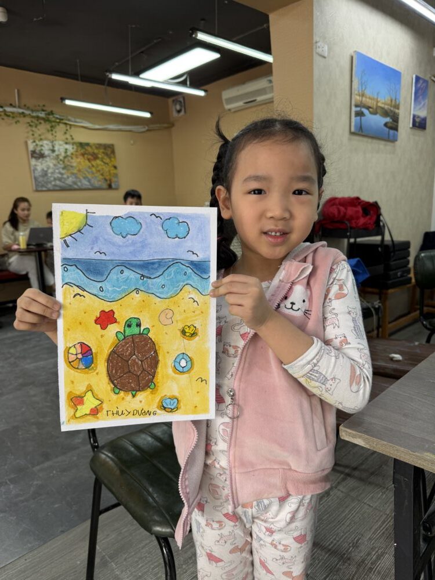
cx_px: 218
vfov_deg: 71.6
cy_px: 290
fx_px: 402
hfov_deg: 56.8
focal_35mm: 24
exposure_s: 1/100
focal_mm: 6.76
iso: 64
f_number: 1.78
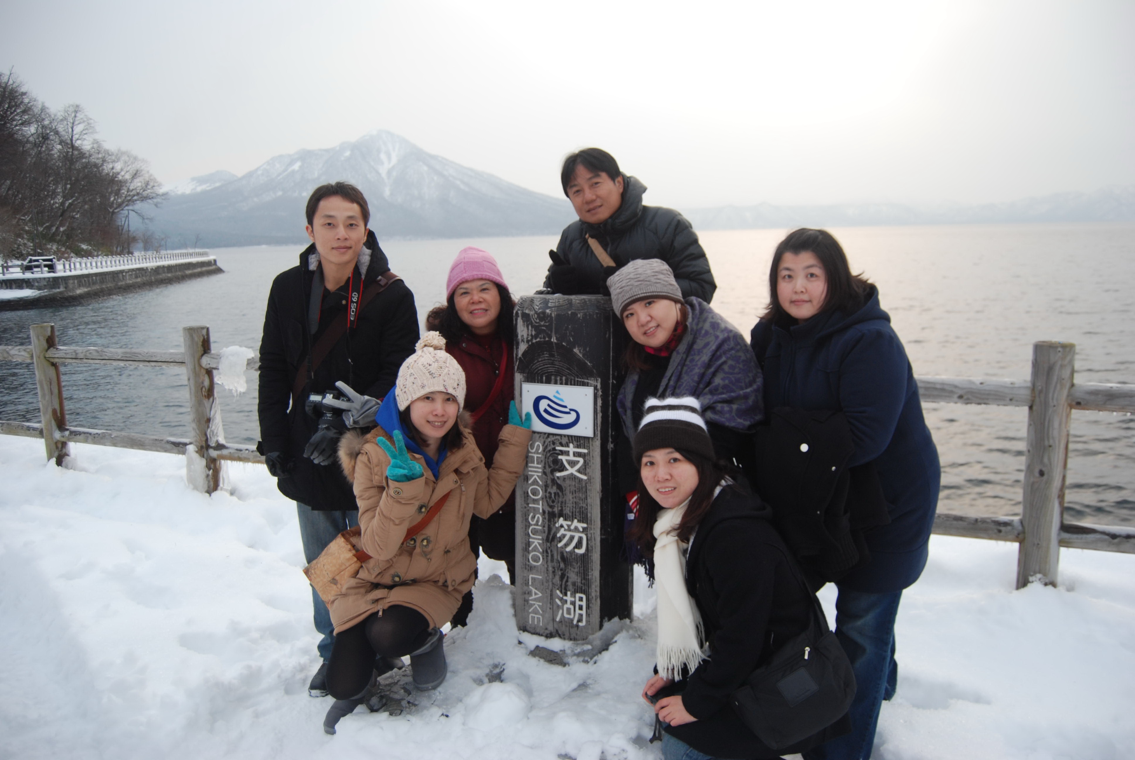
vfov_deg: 48.0
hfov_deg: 67.3
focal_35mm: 27
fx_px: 852
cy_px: 380
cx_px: 568
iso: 280
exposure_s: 1/125
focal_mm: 18
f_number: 3.5
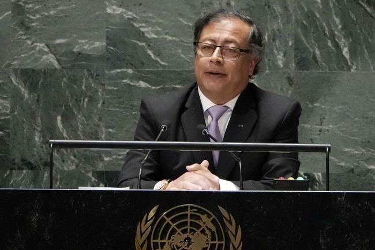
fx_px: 6248
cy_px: 125
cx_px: 188
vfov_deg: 2.3
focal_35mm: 600
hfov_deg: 3.4
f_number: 5.6
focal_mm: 400
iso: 6400
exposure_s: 1/250
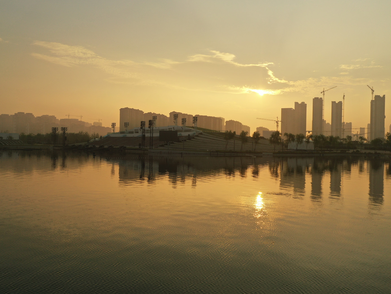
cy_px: 144
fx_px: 350
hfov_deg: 58.3
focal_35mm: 31
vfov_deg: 45.4
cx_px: 192
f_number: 5.6
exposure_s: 1/500
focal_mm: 10.26
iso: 100
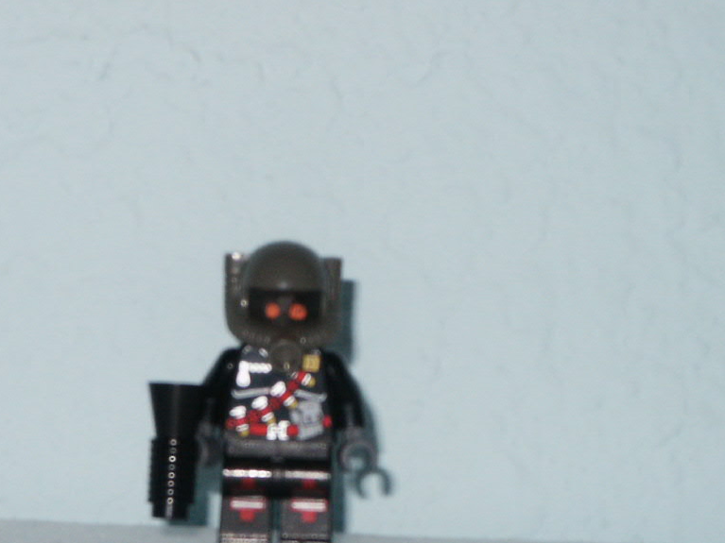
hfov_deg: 8.5
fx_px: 4858
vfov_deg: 6.4
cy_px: 429
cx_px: 266
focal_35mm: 232
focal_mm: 28.23
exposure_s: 1/125
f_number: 8
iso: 200
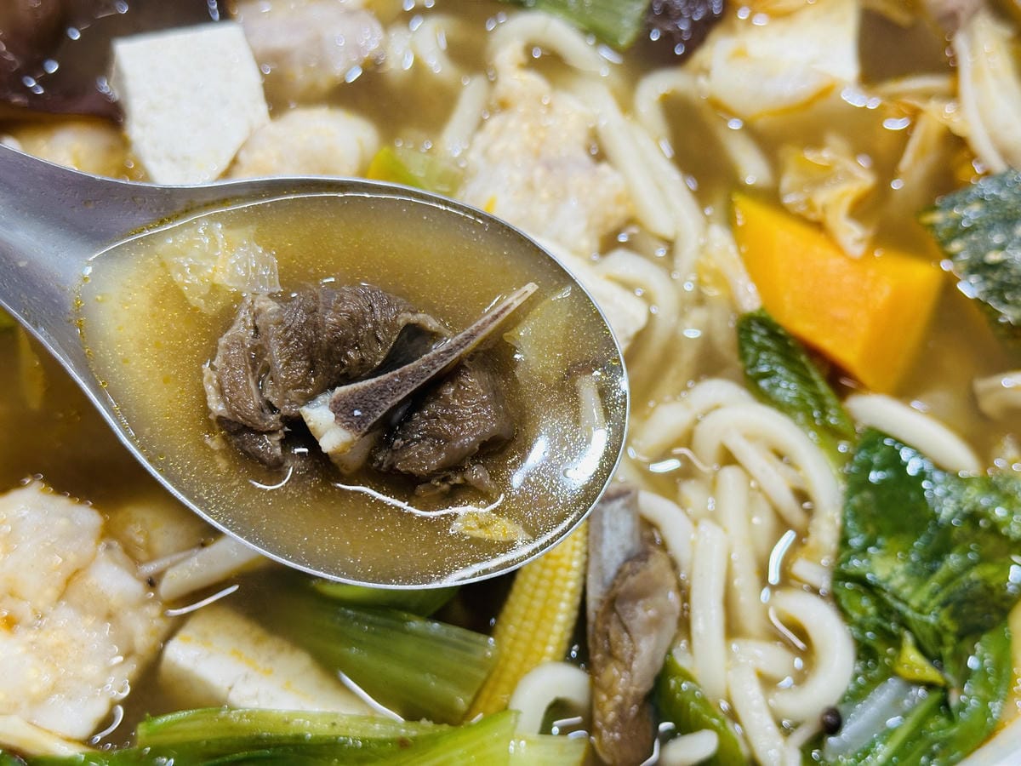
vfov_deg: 30.3
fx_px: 1416
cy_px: 383
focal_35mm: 48
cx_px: 510
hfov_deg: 39.7
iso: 100
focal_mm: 6.86
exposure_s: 1/60
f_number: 1.78
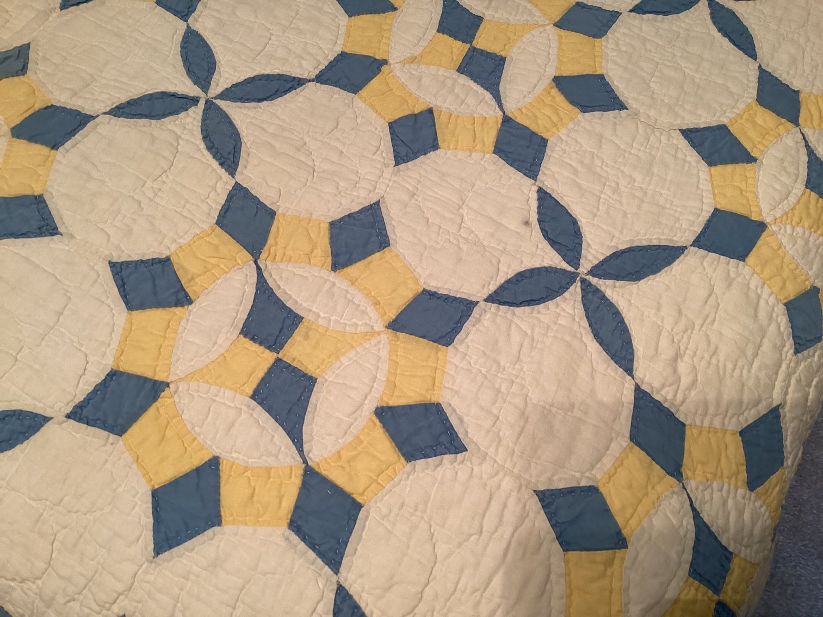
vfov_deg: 45.4
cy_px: 308
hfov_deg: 58.3
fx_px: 737
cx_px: 412
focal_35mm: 31
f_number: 2.4
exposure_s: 1/50
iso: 160
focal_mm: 3.3
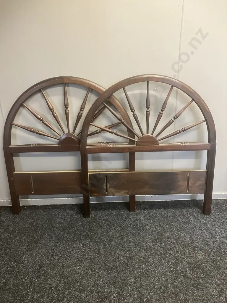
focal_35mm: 28
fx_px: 245
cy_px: 152
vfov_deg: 63.4
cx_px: 114
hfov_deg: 49.7
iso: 250
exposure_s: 1/50
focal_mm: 3.99
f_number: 1.8
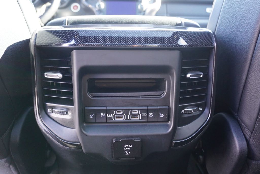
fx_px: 217
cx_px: 130
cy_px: 87
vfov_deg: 43.7
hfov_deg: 61.9
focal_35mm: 30
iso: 1250
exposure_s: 1/60
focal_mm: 20
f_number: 4
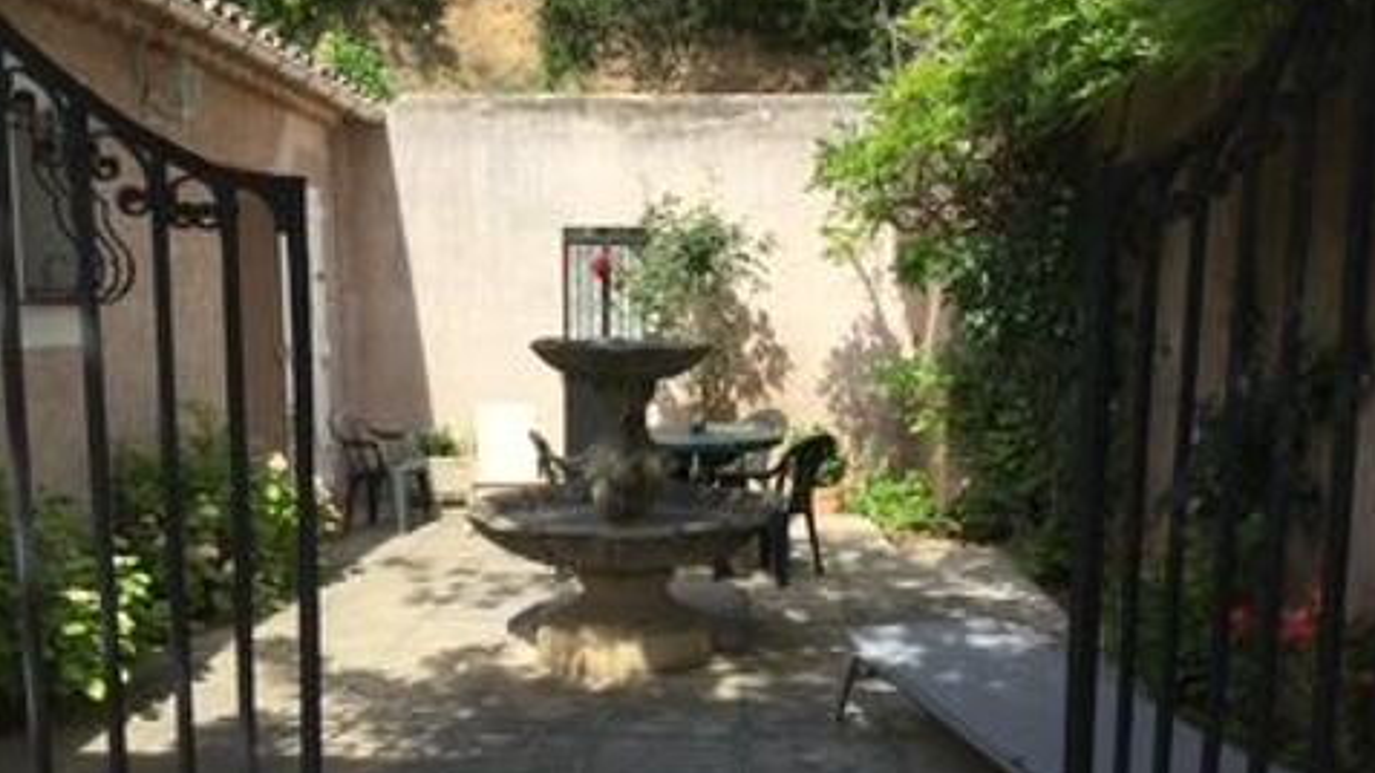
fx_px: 1239
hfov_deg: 58.0
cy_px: 479
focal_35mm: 34
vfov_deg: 34.5
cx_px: 689
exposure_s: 1/867
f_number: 2.4
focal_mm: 3.3
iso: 25
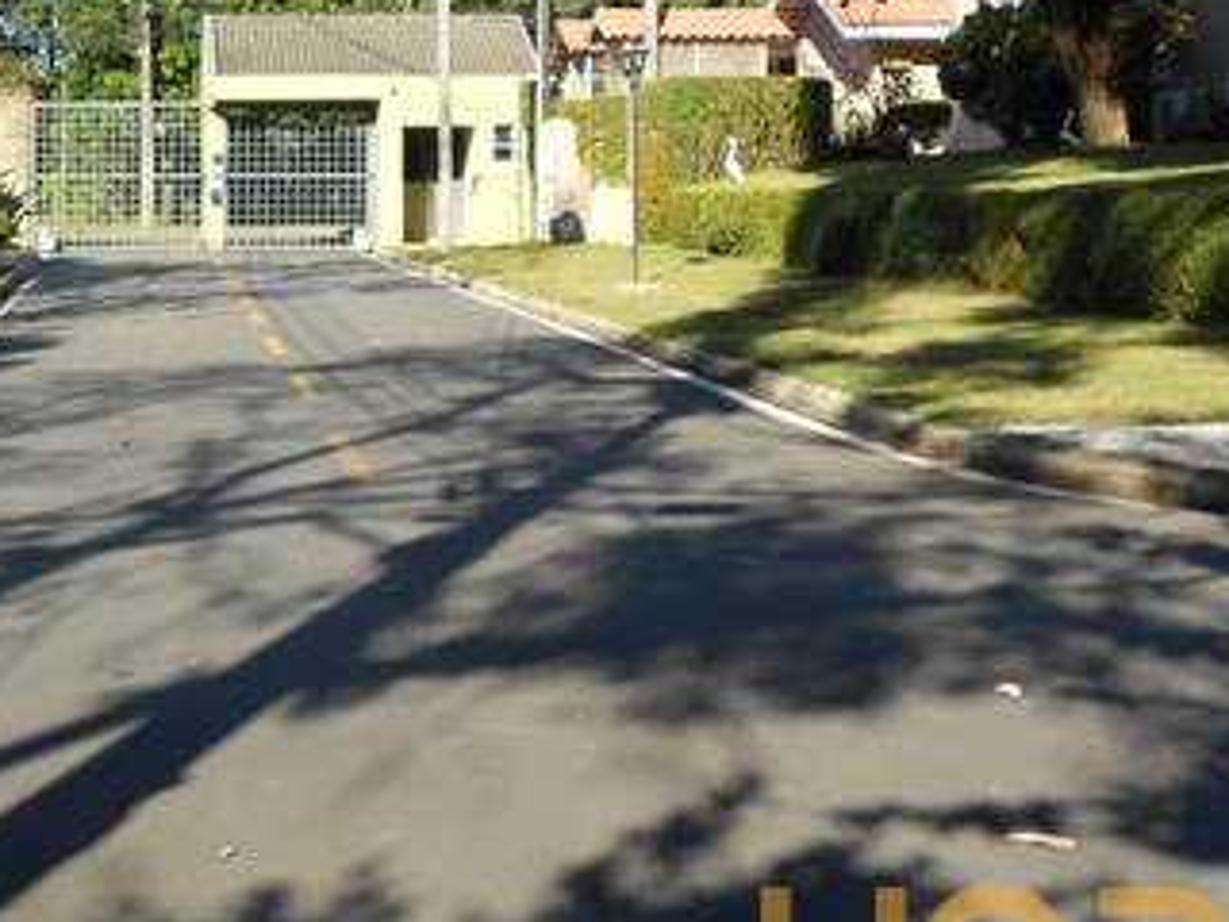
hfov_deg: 29.2
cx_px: 165
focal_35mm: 64
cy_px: 257
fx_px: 2272
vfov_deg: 22.8
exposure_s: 1/400
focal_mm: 5.8
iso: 80
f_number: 3.6
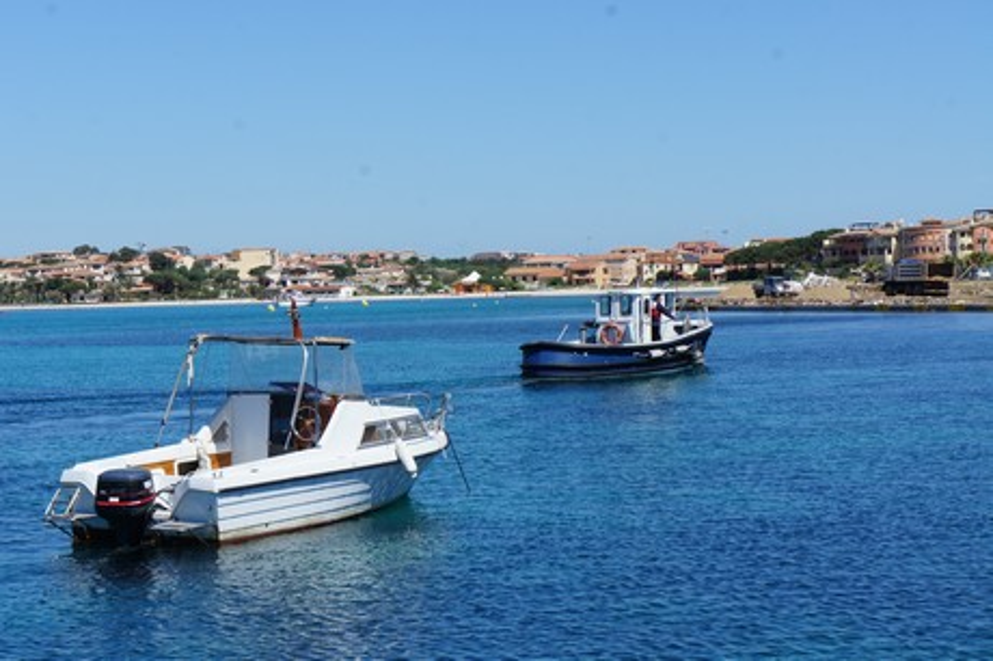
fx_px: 2274
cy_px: 330
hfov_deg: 24.6
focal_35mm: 82
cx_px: 496
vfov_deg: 16.5
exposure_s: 1/250
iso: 200
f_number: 13
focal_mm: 55
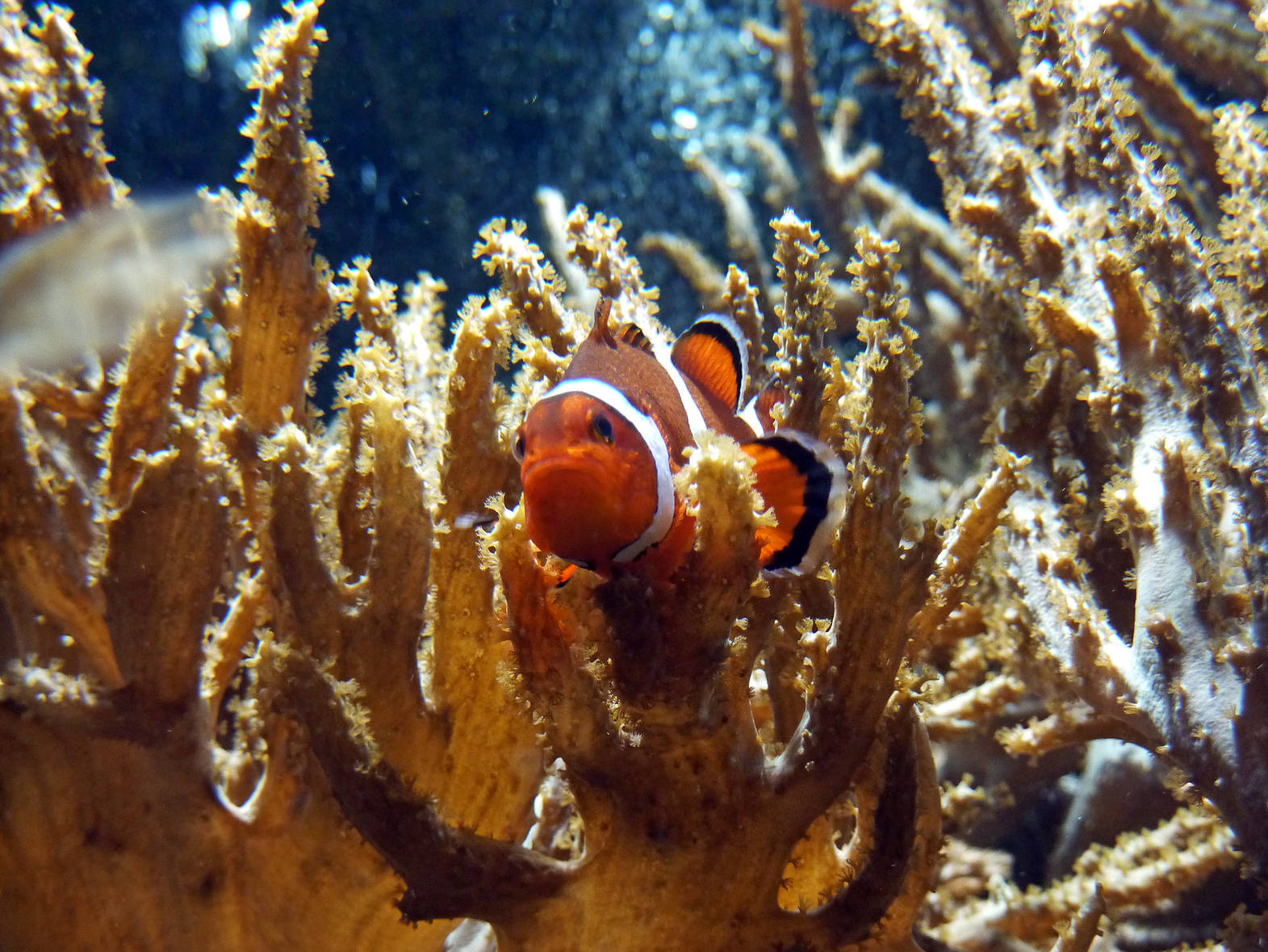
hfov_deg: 34.3
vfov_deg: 26.1
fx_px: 2052
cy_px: 473
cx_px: 626
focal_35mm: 56
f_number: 3.9
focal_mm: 9.1
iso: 320
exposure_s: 1/40
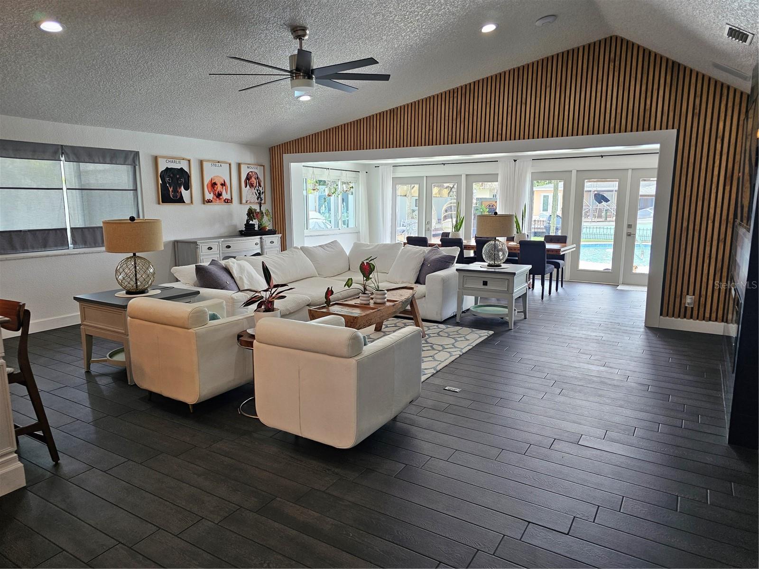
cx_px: 380
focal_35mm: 23
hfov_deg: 73.9
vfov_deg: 58.9
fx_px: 504
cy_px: 284
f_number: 1.7
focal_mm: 6.3
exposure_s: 1/120
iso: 80
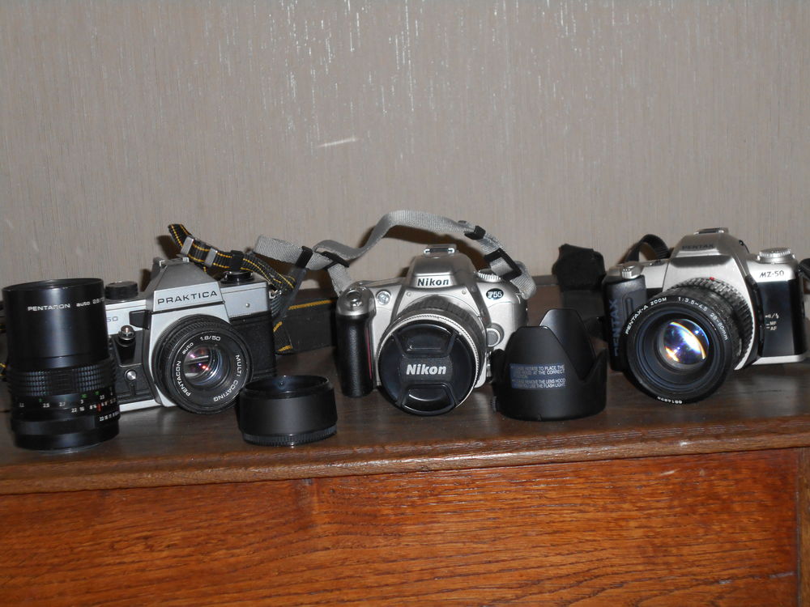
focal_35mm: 58
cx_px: 405
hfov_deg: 33.2
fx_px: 1357
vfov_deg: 25.2
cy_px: 304
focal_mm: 10
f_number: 4.9
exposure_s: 1/60
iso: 200
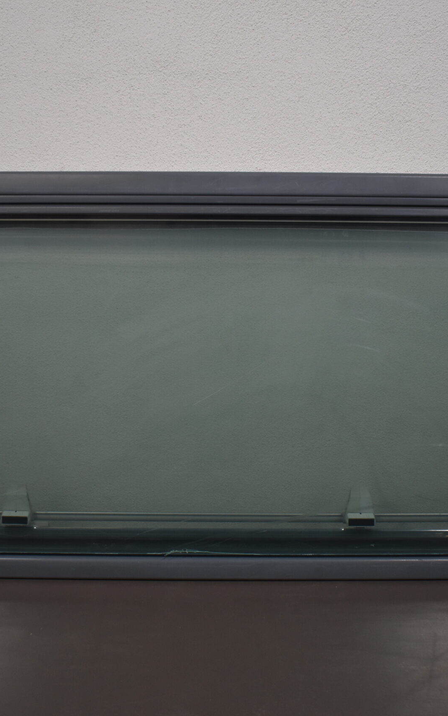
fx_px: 898
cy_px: 358
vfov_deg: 43.5
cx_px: 200
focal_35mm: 46
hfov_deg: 28.0
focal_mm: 20
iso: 450
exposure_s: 1/250
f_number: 3.8
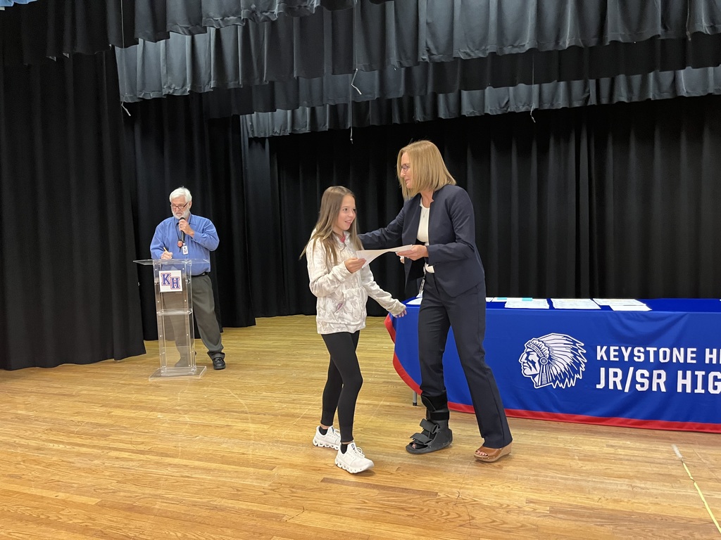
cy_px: 270
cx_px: 360
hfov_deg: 67.3
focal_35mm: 26
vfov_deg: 53.1
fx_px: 542
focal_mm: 5.1
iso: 500
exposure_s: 1/40
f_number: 1.6
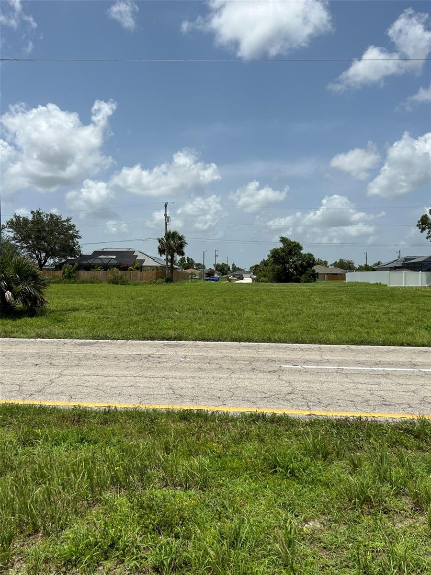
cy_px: 288
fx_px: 432
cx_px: 216
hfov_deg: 53.1
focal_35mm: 26
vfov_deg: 67.3
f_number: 1.5
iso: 50
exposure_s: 1/8000
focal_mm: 5.7
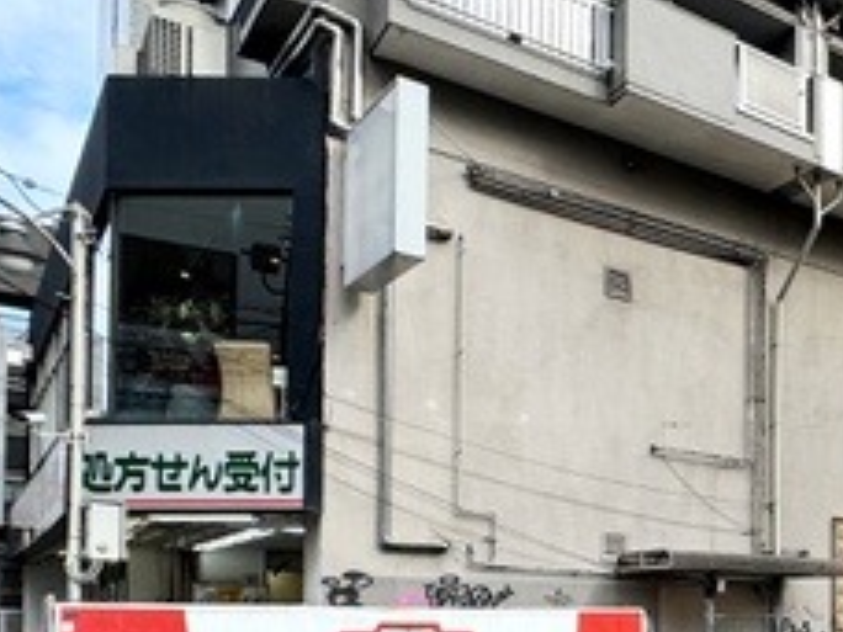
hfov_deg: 33.5
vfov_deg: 31.4
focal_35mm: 43
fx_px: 1047
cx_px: 1065
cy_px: 612
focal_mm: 2.22
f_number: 2.2
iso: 50
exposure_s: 1/573
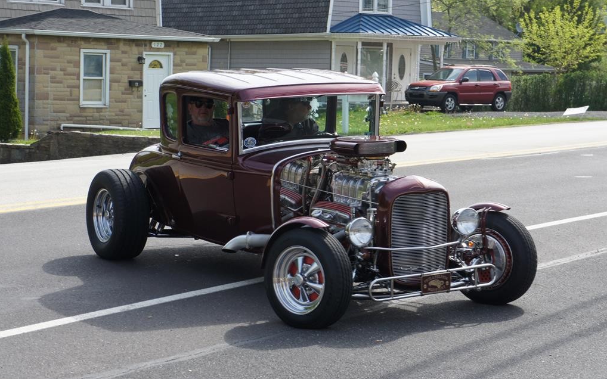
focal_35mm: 85
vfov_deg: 15.4
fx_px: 1398
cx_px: 302
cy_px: 181
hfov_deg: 24.5
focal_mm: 55
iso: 200
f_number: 8
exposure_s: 1/250
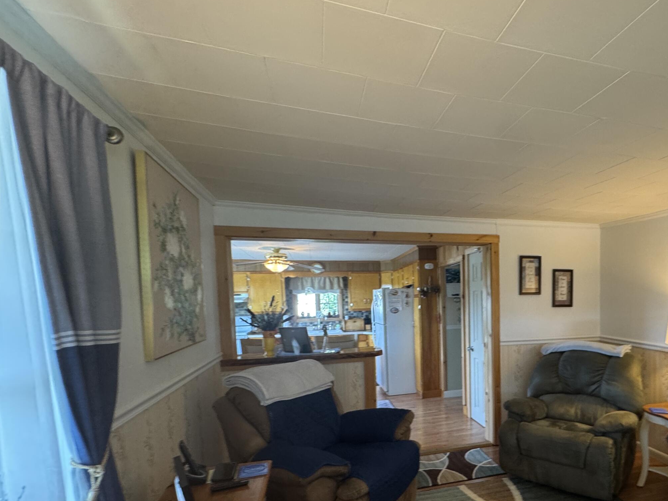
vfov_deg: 62.3
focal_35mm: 21
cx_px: 447
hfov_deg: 76.4
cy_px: 323
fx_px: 405
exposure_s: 1/60
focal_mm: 2.22
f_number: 2.2
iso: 200
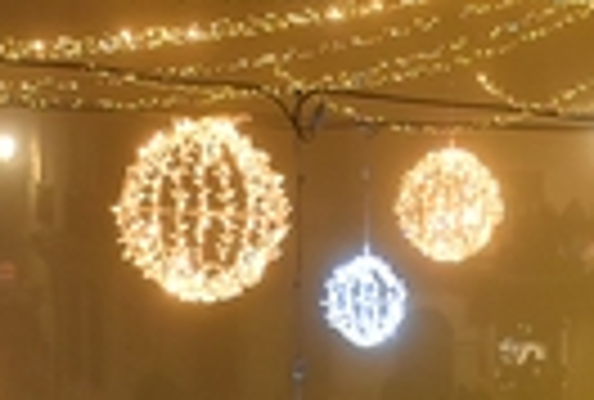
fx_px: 4560
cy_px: 1016
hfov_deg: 7.4
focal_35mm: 275
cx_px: 706
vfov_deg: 4.9
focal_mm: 27
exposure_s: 1/60
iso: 1100
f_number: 4
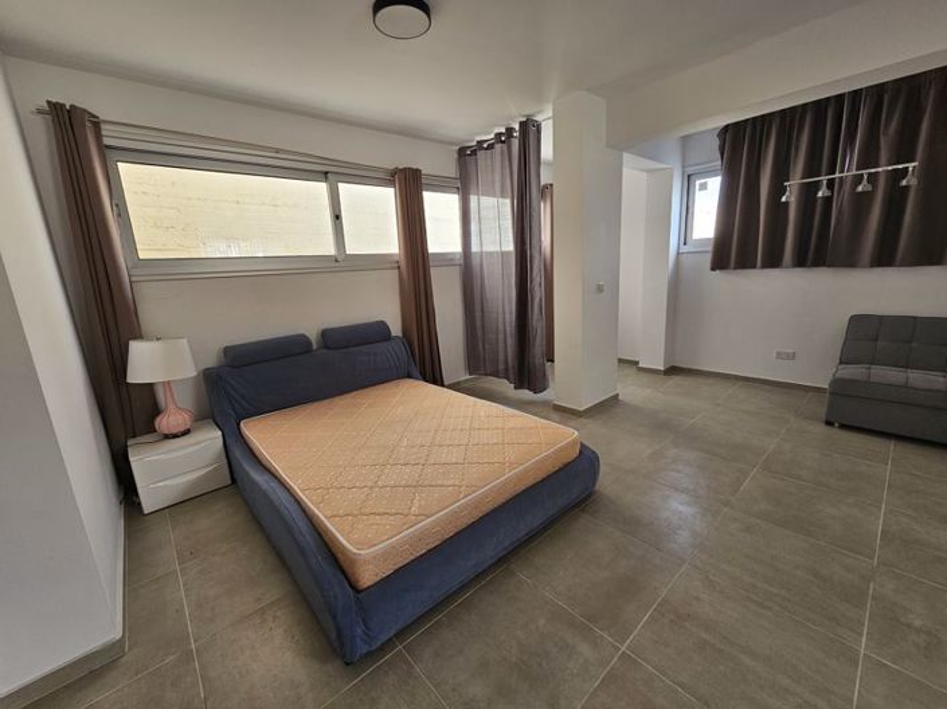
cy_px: 354
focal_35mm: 13
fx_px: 355
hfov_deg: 106.2
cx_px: 474
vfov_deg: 89.9
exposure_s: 1/50
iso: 50
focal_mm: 2.2
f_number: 2.2
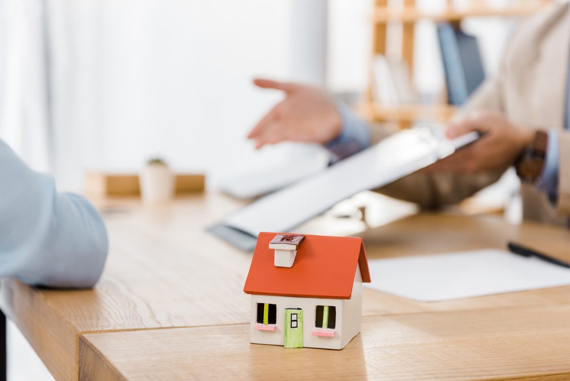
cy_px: 190
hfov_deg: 28.8
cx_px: 285
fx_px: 1109
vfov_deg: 19.5
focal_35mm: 70
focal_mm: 70
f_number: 4.5
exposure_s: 1/200
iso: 125
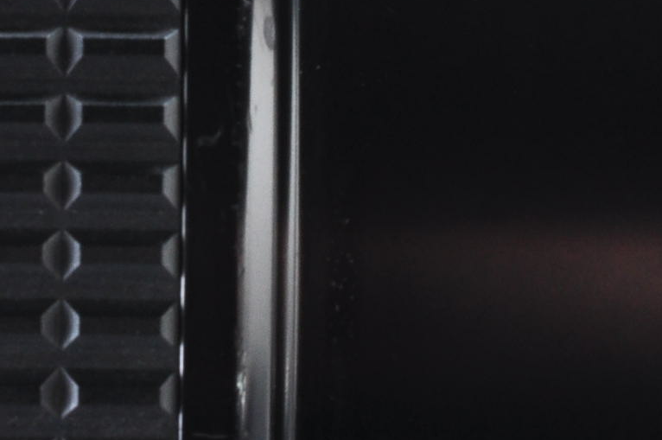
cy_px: 281
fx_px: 4629
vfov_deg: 5.4
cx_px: 173
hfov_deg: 8.2
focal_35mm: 252
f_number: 18
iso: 200
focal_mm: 40
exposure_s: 1/200
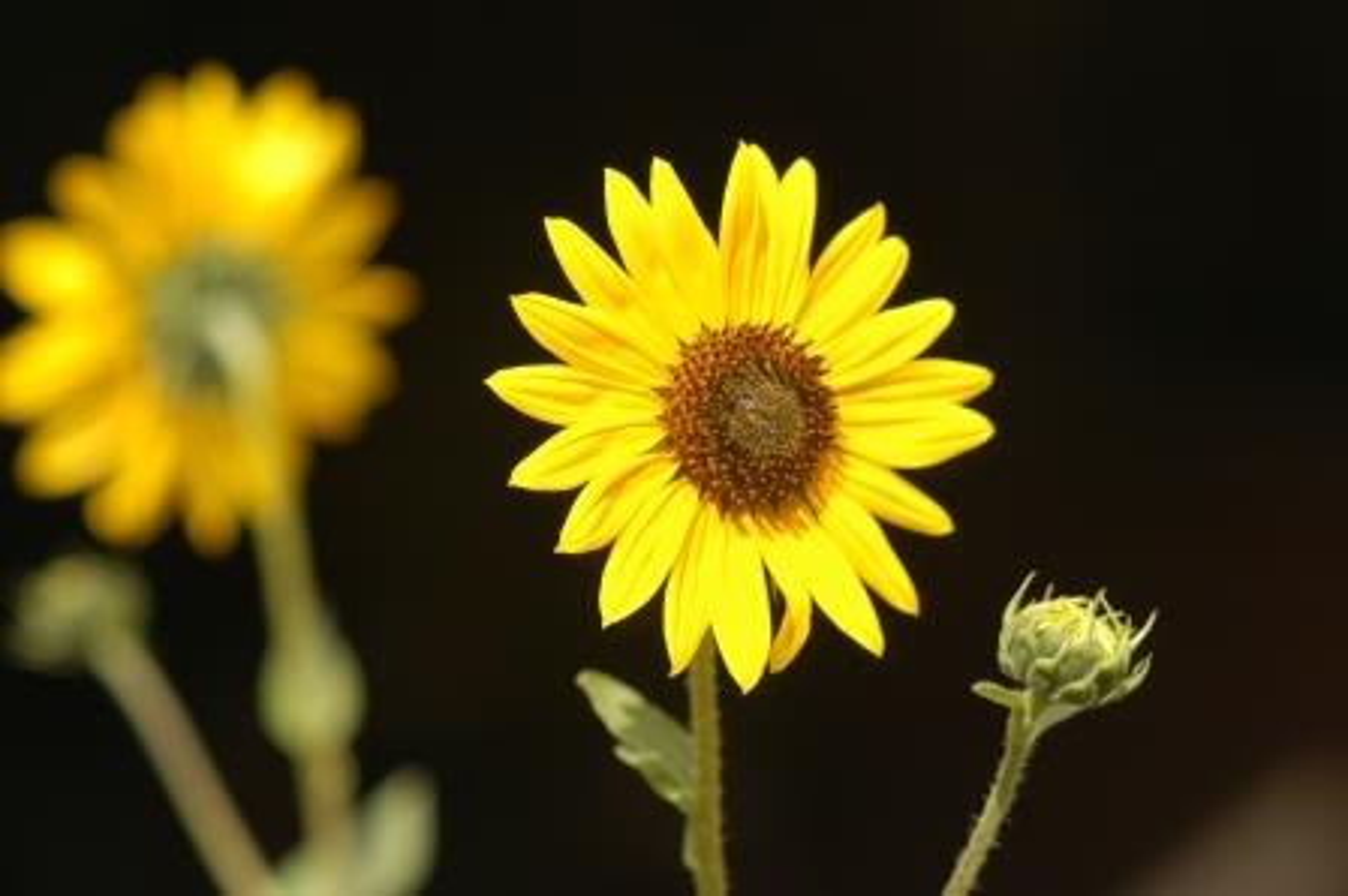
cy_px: 448
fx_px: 5893
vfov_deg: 8.7
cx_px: 674
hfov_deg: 13.0
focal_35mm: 158
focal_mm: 105
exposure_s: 1/250
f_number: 4
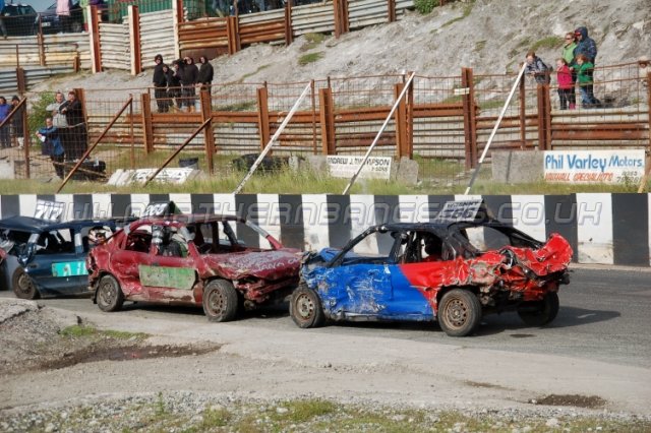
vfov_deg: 11.7
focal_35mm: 117
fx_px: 2115
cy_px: 216
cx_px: 326
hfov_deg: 17.5
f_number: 5.6
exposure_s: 1/1000
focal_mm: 78
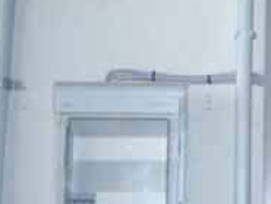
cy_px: 16
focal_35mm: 121
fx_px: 948
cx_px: 460
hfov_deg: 14.6
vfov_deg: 12.2
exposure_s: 1/60
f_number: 2.6
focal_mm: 5.8
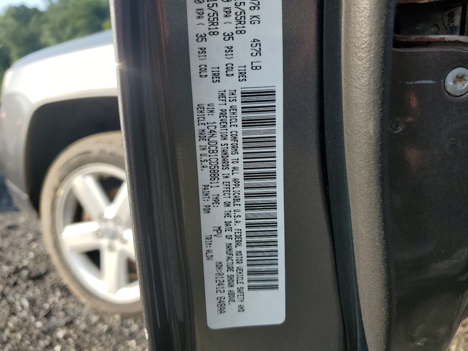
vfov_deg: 53.1
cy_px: 176
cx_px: 234
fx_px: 352
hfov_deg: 67.3
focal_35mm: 26
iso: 50
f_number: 1.5
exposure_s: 1/1000
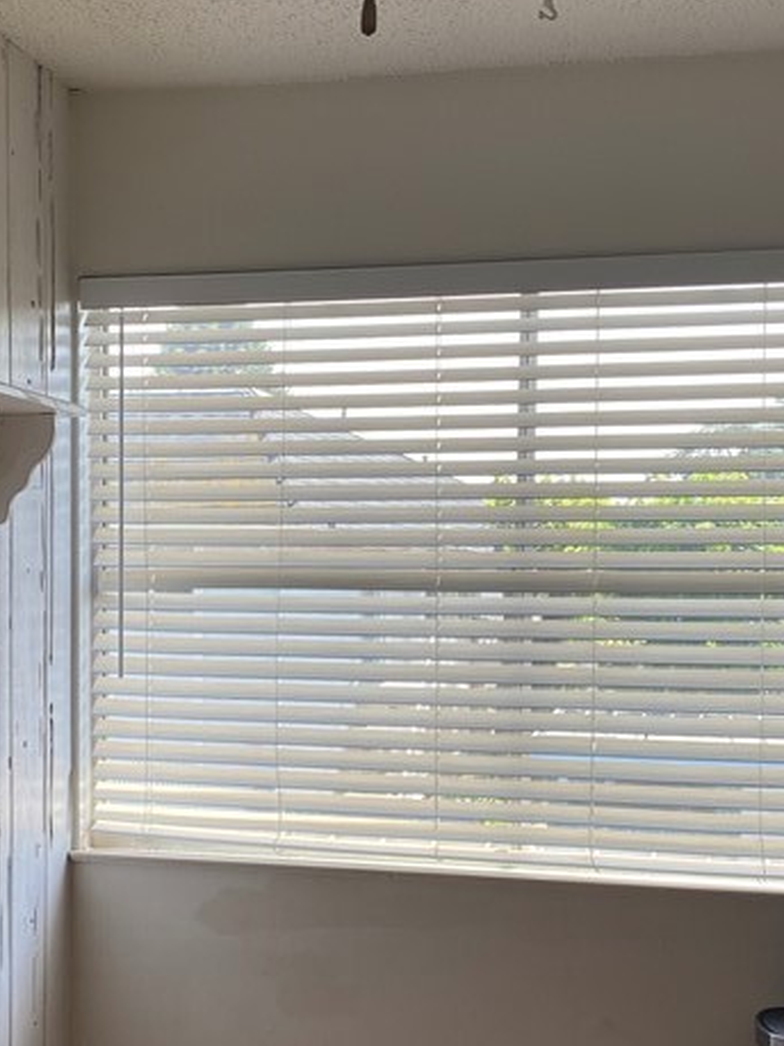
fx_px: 1752
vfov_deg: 33.1
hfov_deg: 25.0
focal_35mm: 58
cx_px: 203
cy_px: 647
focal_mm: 4.25
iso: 32
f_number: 1.8
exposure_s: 1/249
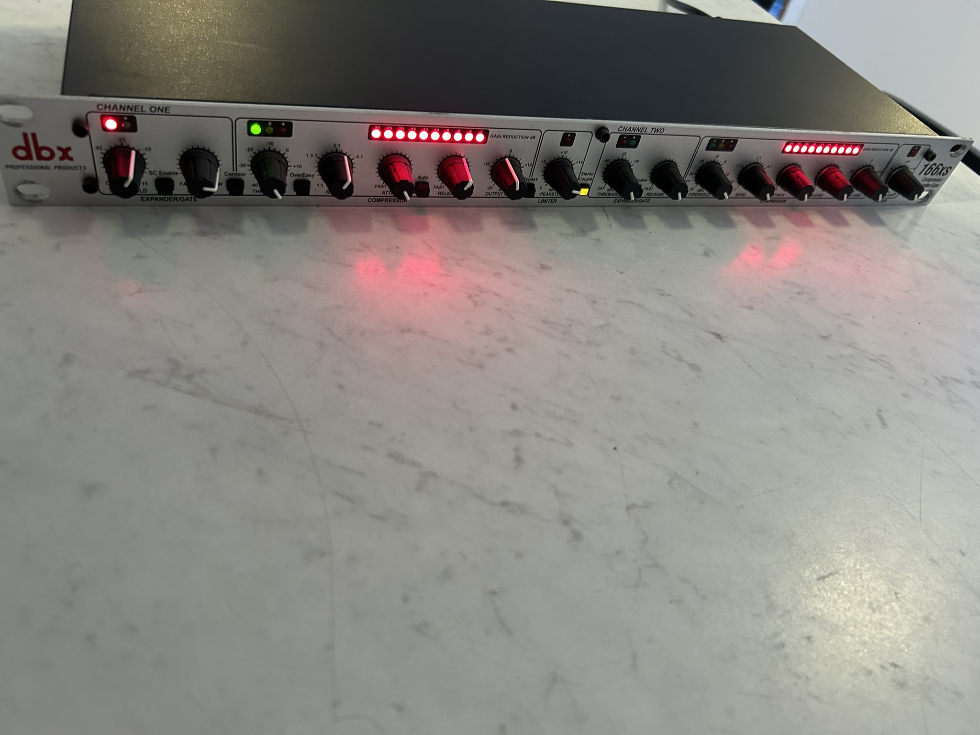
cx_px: 490
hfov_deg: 67.3
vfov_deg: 53.1
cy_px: 368
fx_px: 736
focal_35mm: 26
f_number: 1.5
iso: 250
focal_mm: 5.7
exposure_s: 1/50
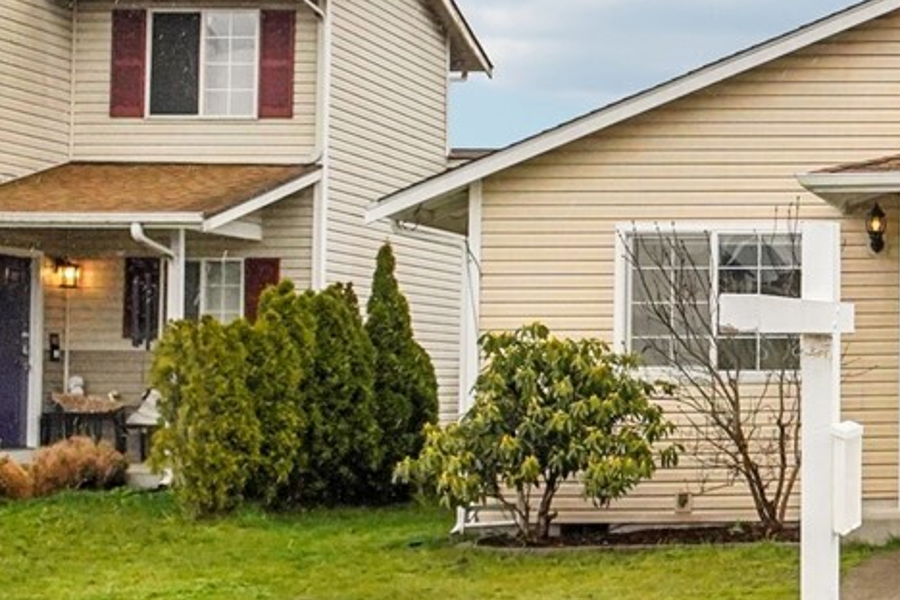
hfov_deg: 29.2
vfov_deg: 22.9
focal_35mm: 58
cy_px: 91
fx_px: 1450
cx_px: 1107
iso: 1600
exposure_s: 1/640
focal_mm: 16
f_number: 8
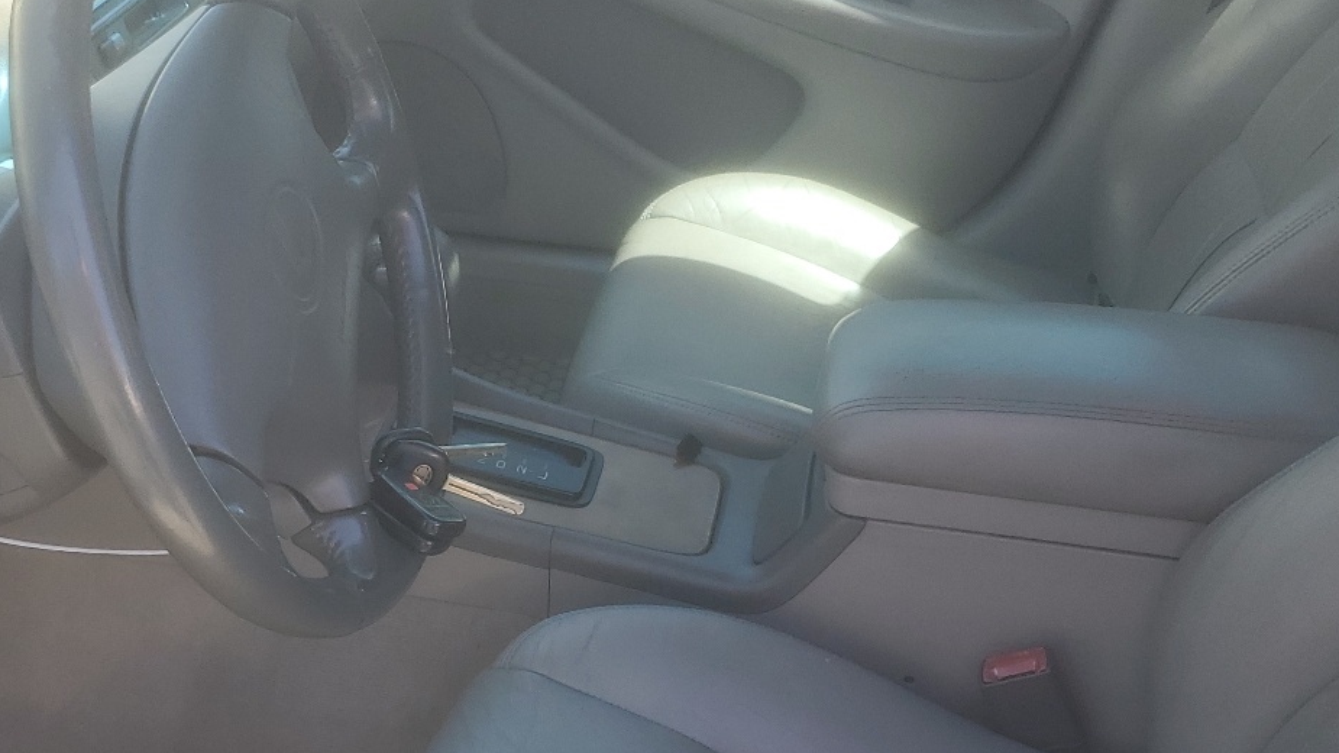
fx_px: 1739
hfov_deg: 41.8
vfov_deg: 24.0
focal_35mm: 49
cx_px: 507
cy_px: 605
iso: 50
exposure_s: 1/286
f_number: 1.5
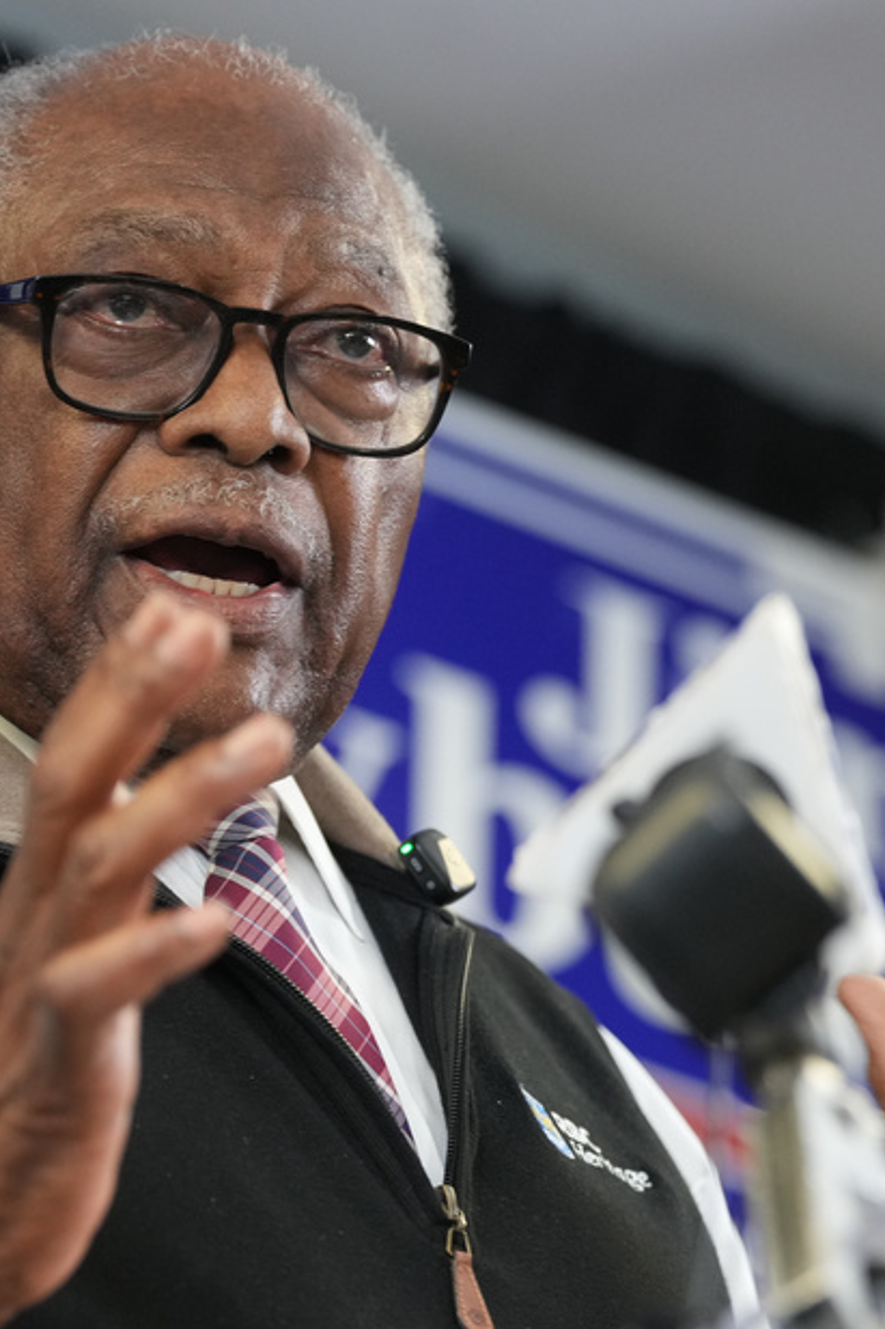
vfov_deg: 9.2
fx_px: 8264
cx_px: 366
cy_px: 652
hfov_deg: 6.1
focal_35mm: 224
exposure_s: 1/160
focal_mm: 135
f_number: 3.5
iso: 2500
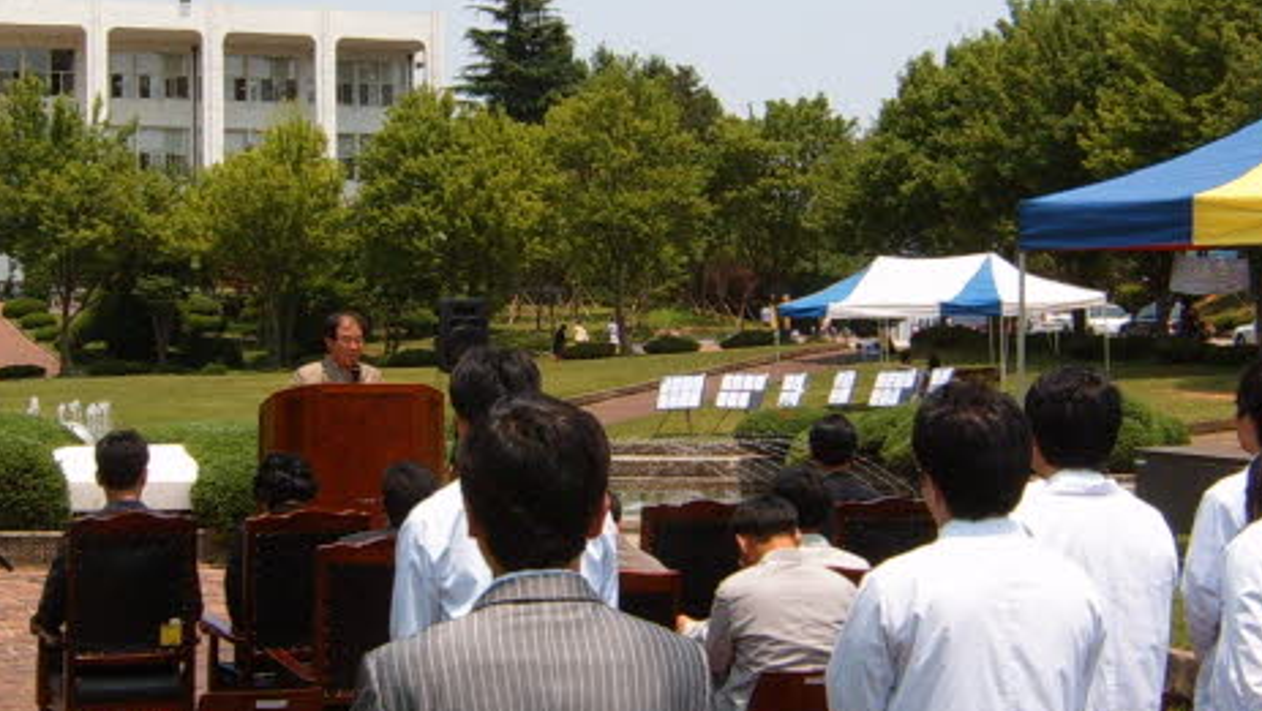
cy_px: 357
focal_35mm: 74
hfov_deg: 28.5
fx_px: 2478
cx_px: 542
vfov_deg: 16.3
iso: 63
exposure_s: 1/350
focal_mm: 6.2
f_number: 6
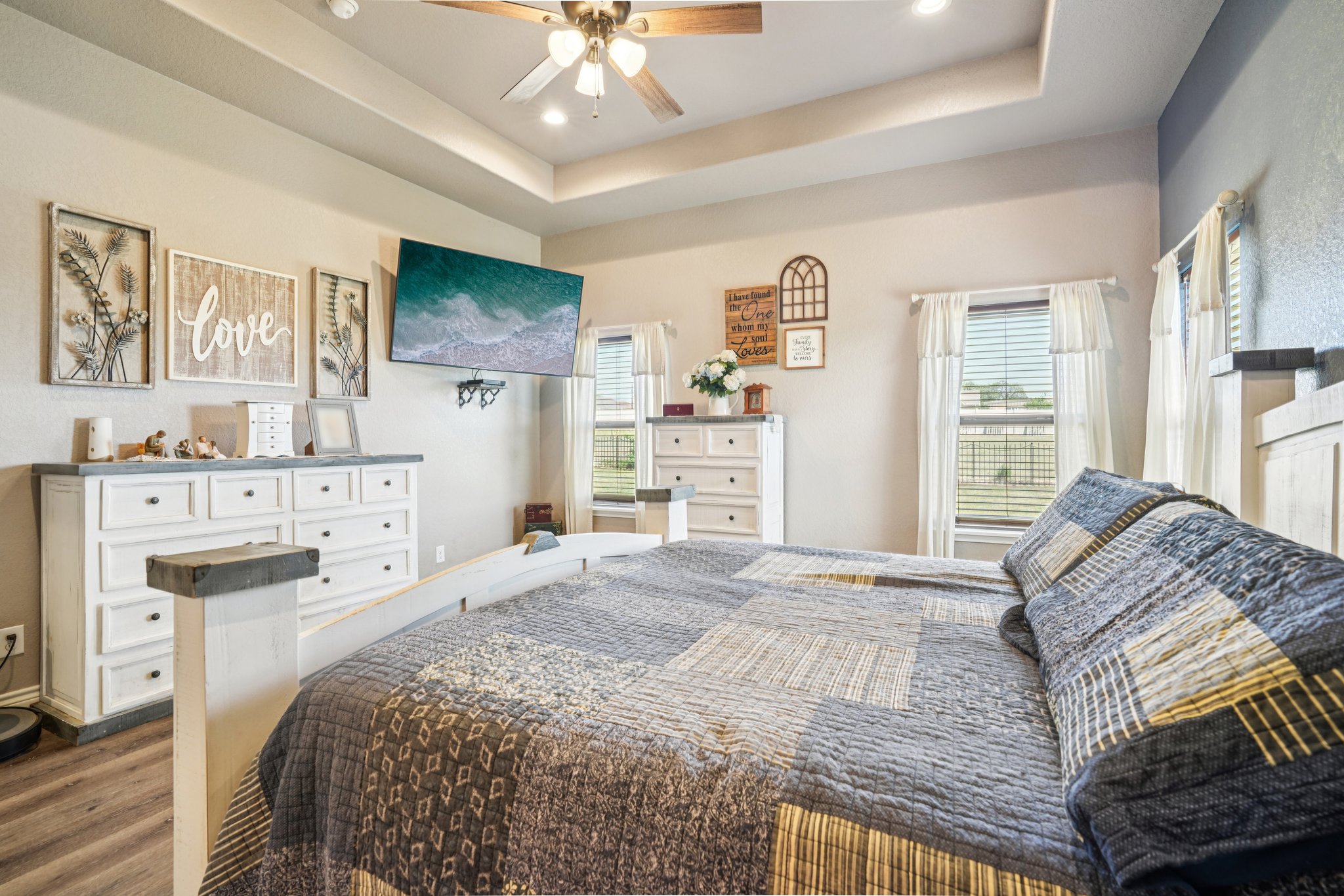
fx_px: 597
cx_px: 672
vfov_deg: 73.7
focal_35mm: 16
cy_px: 448
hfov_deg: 96.7
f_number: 8
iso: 400
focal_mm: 16
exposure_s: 1/10
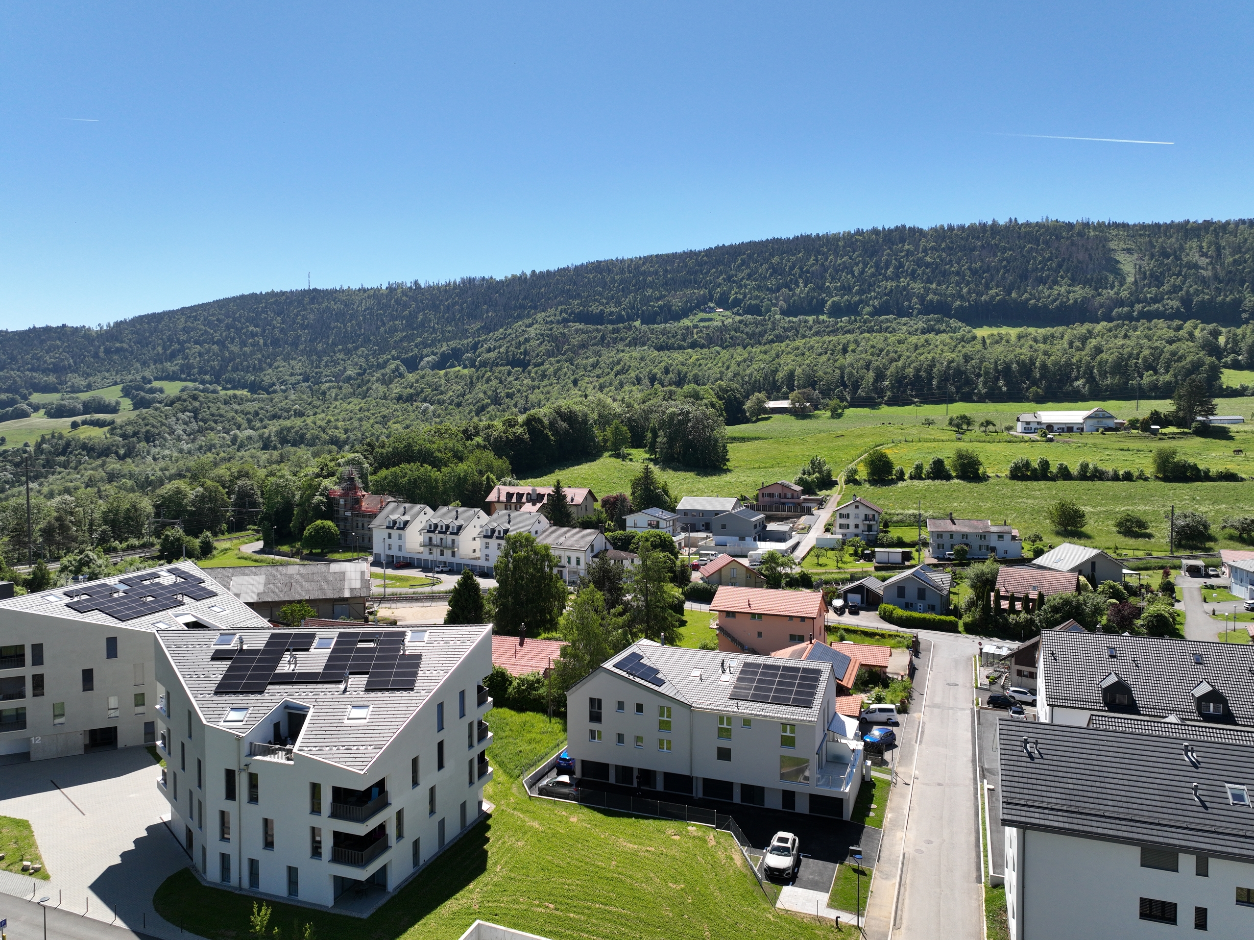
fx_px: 869
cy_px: 470
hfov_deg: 71.6
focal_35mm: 24
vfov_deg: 56.8
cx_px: 627
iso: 100
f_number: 2.8
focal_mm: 12.29
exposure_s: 1/120
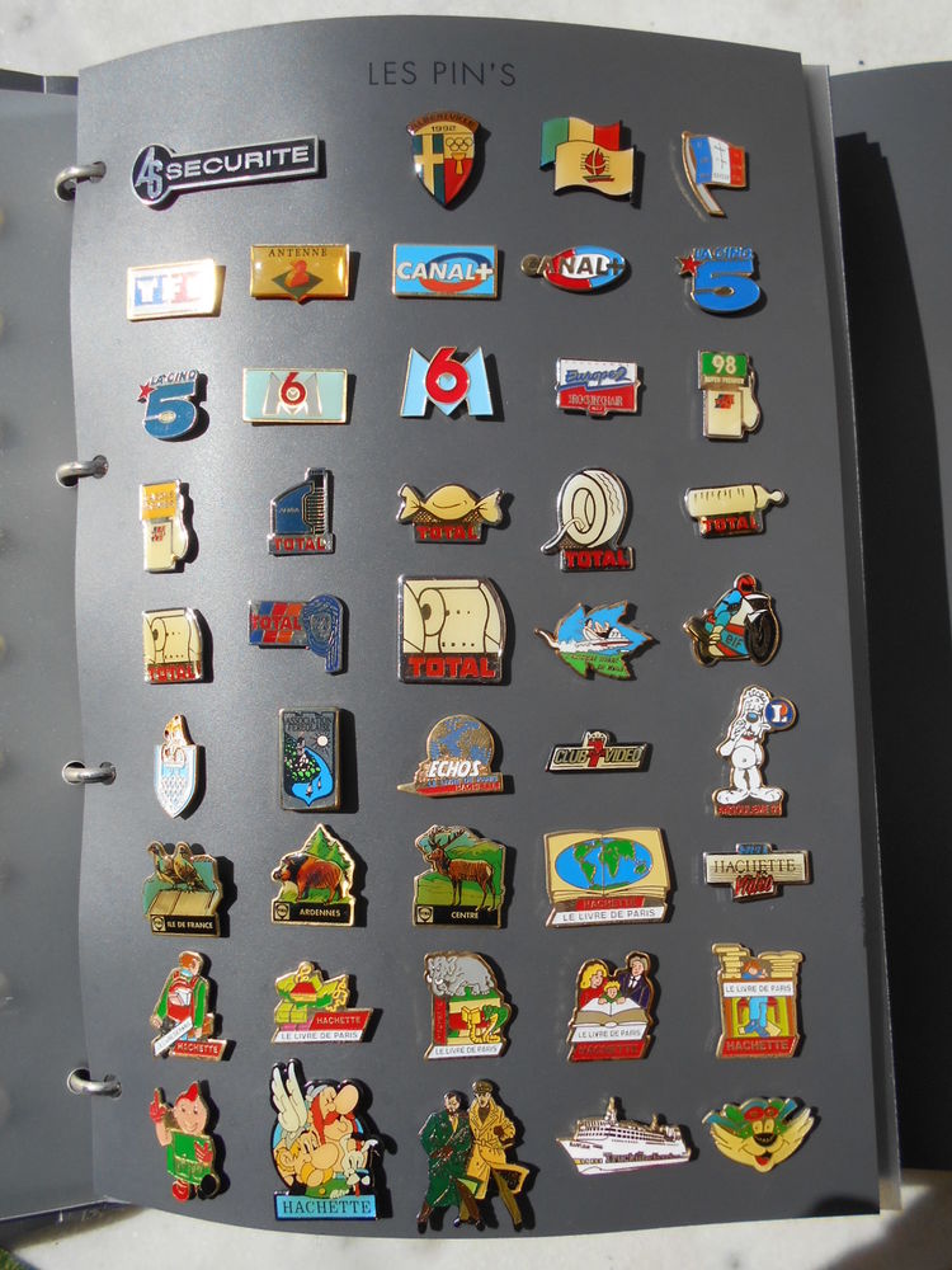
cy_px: 635
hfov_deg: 53.1
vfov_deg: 67.3
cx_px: 476
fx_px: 953
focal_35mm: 26
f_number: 3.2
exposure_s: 1/1250
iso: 80
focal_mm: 4.6
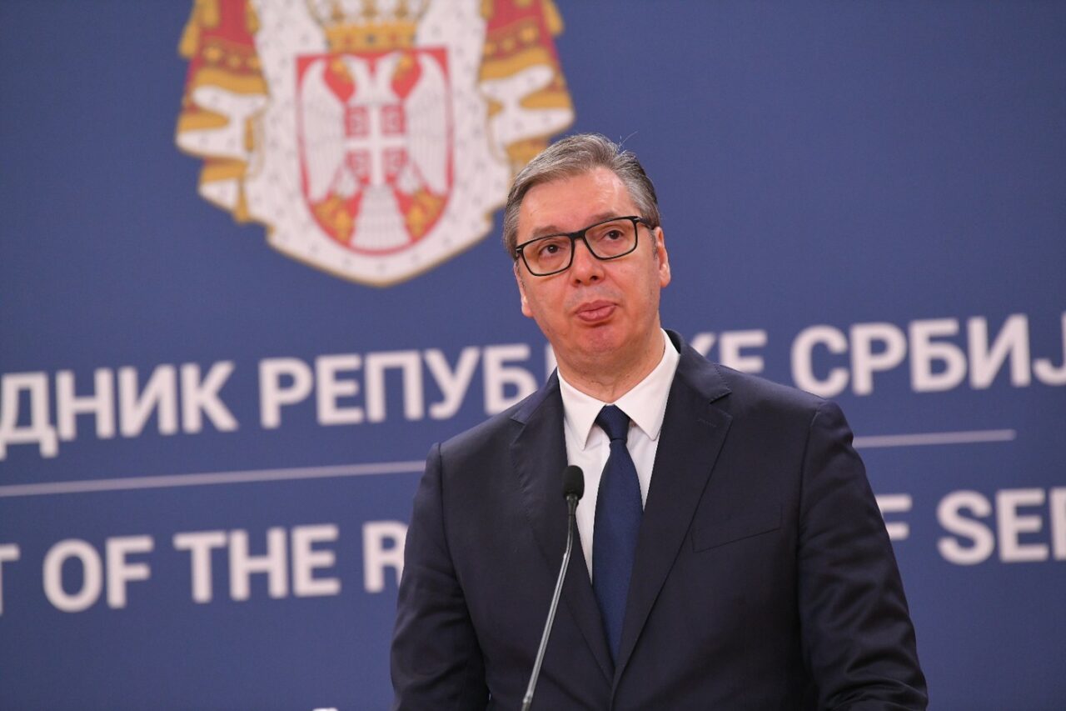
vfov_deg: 6.9
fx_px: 5921
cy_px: 356
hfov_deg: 10.3
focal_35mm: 200
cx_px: 533
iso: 3200
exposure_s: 1/400
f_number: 4
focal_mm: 200
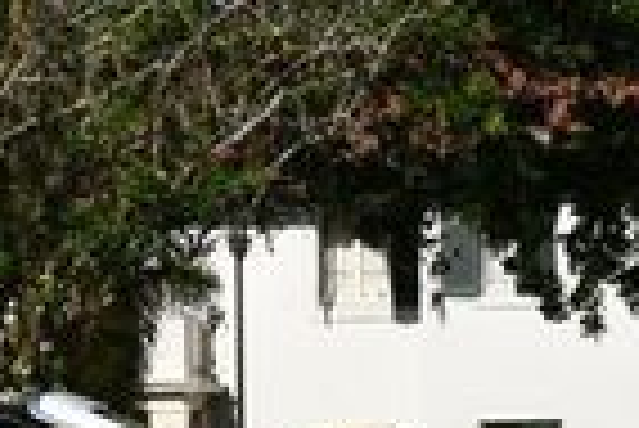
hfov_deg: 9.0
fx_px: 4016
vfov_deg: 6.1
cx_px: -4
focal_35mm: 226
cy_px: 374
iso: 100
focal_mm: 25
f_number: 10
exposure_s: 1/400
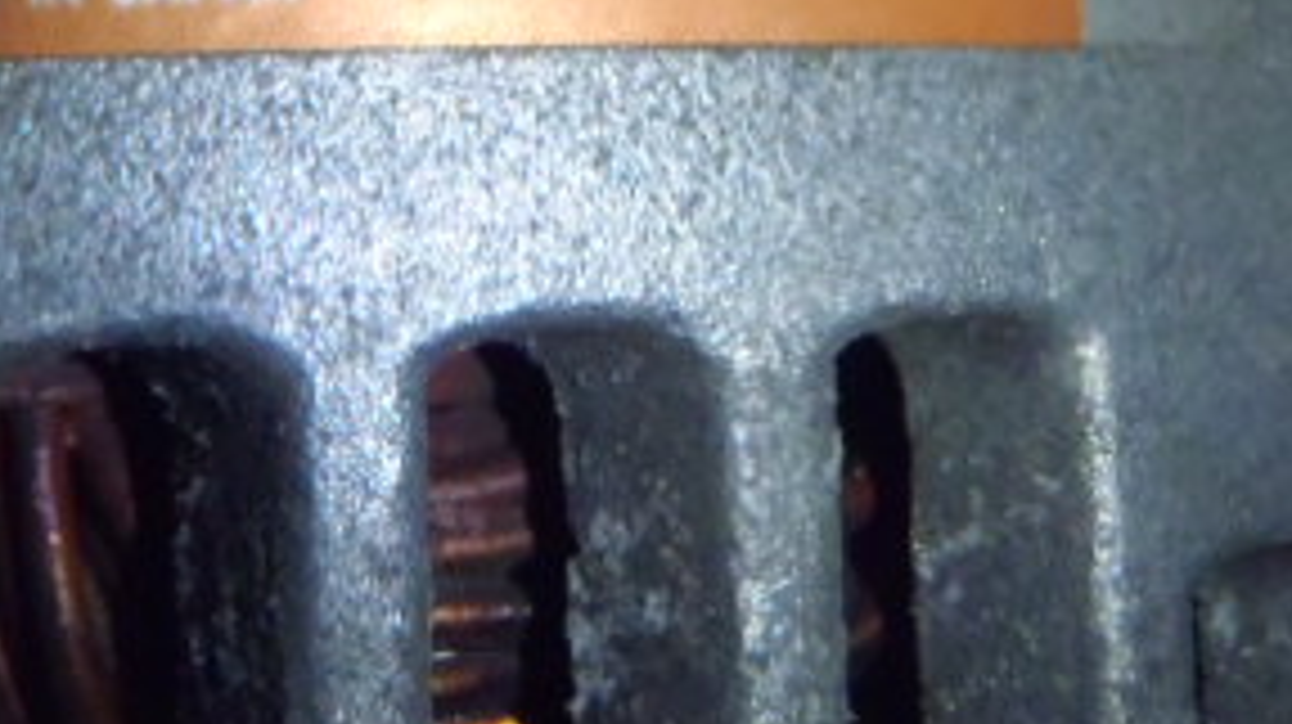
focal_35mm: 90
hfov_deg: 23.4
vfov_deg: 13.0
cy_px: -189
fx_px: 3081
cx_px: 320
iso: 800
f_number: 4.7
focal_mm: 6.64
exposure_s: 1/100
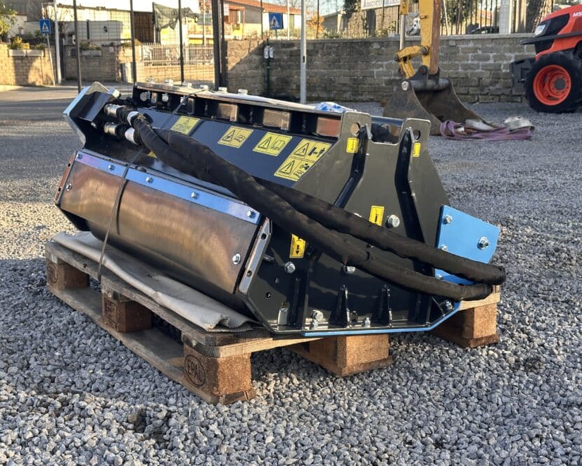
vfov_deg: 29.7
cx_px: 270
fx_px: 878
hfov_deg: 36.7
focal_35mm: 51
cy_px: 234
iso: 64
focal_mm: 6.86
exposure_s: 1/435
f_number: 1.78
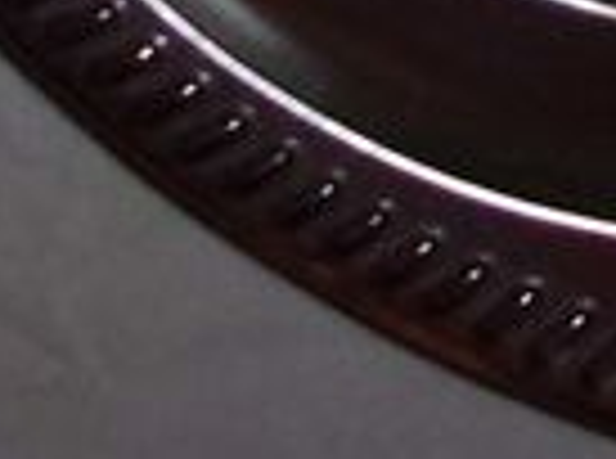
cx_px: 1070
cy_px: -1152
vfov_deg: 6.3
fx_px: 3638
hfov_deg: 9.3
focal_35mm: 205
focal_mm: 5.1
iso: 160
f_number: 3.9
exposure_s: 1/34
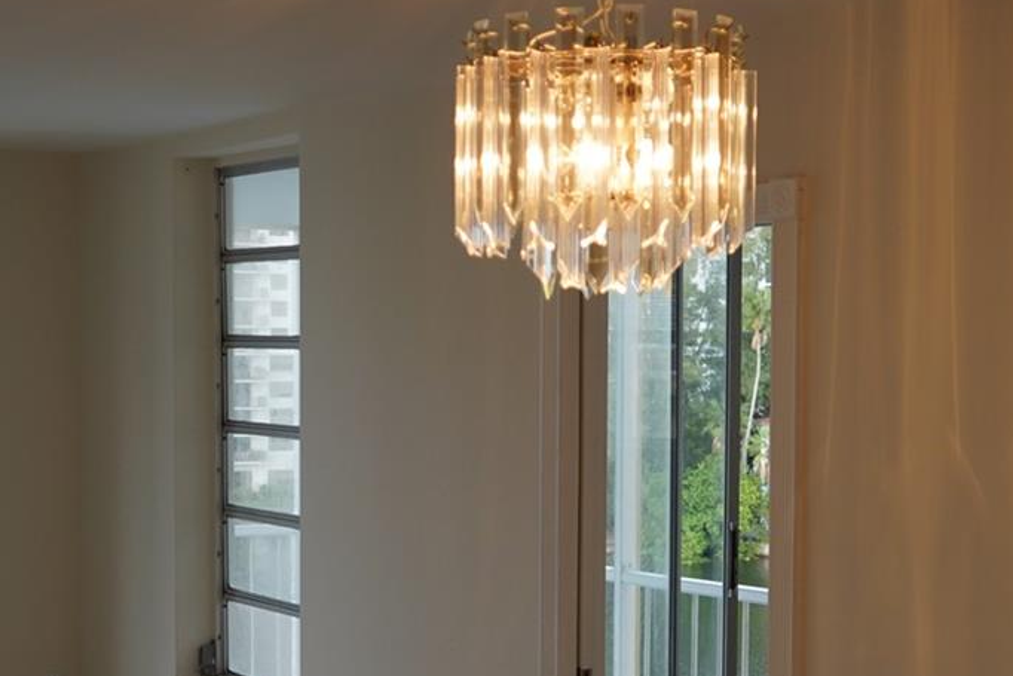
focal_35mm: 68
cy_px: 444
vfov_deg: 20.0
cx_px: 474
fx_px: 1914
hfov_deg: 29.6
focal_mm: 29
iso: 500
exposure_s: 1/160
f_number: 4
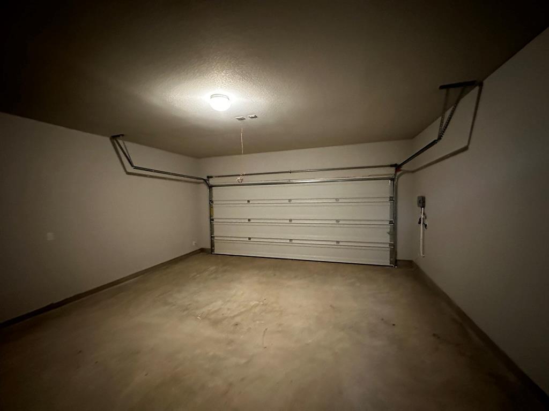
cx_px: 274
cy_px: 206
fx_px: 222
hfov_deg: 102.1
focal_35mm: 14
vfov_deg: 85.7
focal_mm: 2.22
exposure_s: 1/40
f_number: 2.2
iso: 1250
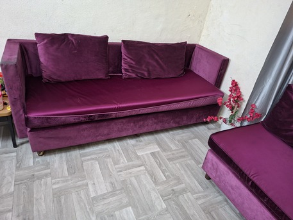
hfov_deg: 73.9
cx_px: 146
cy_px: 110
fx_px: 195
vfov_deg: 58.9
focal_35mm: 23
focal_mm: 5.54
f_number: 1.8
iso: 320
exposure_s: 1/40
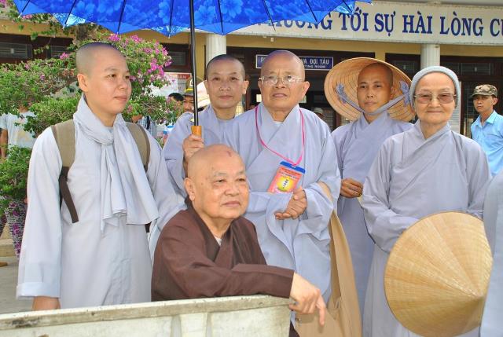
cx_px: 252
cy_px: 168
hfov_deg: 53.1
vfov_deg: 37.0
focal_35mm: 36
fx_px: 504
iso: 200
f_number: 5.6
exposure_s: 1/125
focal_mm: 24
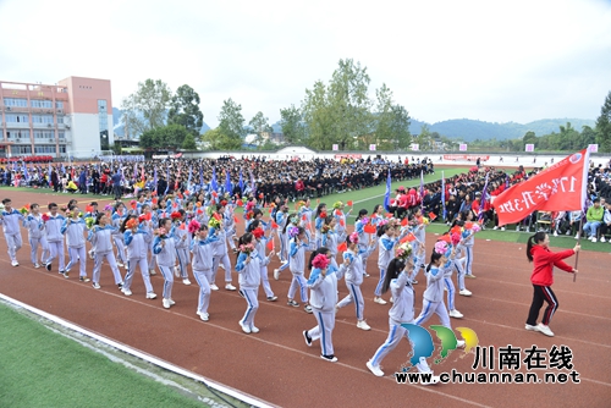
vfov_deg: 53.2
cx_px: 306
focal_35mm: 24
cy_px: 204
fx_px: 408
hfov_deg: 73.7
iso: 320
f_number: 6.3
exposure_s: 1/400
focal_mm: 24
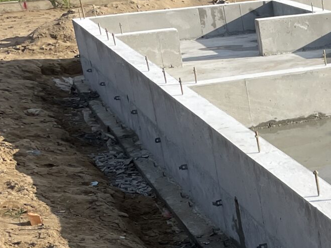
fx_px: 966
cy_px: 258
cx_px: 518
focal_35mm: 101
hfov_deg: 17.2
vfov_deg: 14.4
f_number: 1.6
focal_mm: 4.2
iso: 32
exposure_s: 1/3401
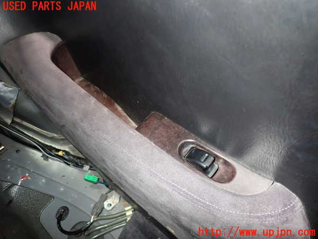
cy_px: 120
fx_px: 230
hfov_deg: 69.4
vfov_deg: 54.9
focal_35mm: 25
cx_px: 159
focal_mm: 4.5
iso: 320
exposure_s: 1/30
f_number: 2
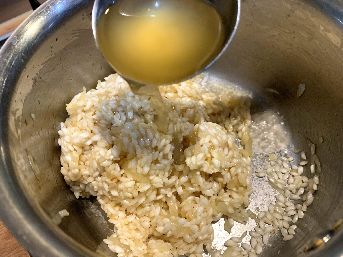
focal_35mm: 26
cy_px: 128
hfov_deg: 67.3
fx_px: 258
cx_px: 172
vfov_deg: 53.1
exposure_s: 1/50
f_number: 1.8
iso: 200
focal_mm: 4.25
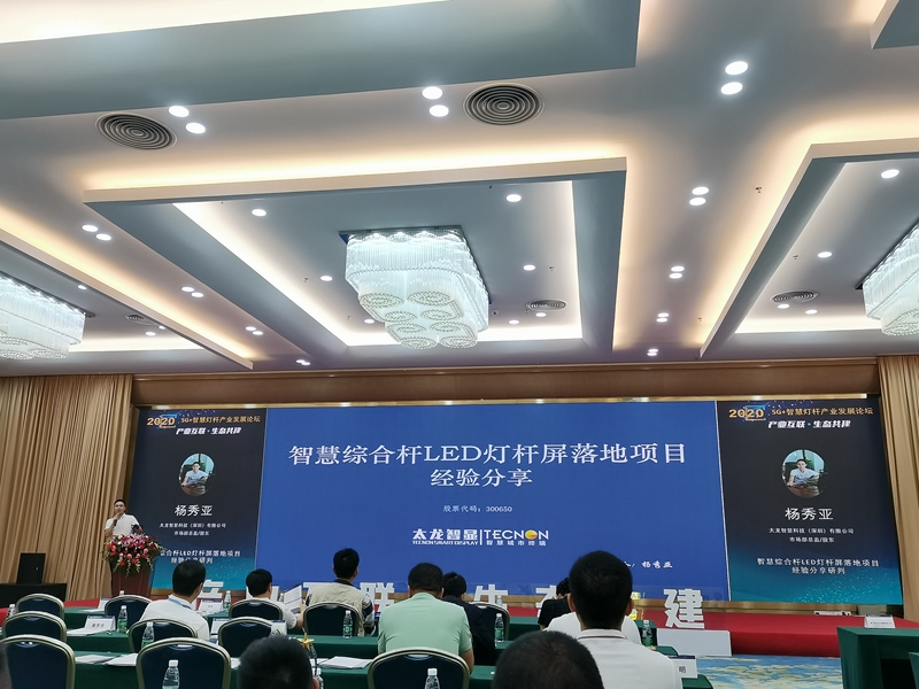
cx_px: 460
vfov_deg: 48.2
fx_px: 770
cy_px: 344
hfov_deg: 61.7
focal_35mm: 29
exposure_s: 1/100
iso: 64
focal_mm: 5.58
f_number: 1.8
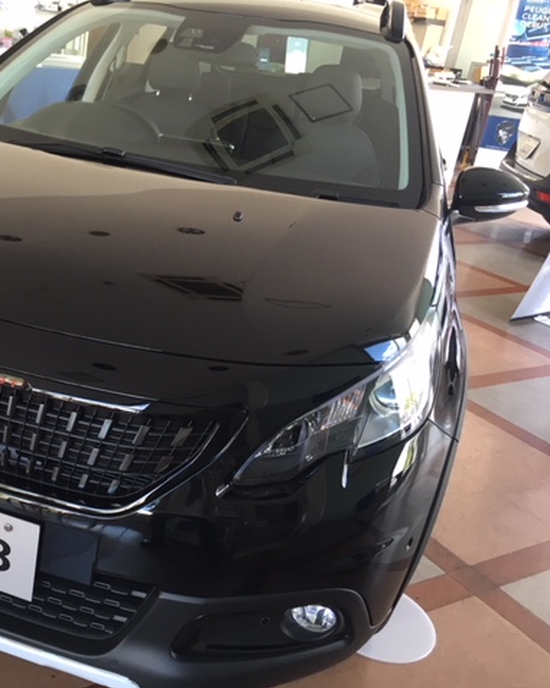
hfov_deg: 37.7
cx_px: 110
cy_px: 343
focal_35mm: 38
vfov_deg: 48.0
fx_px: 774
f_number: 2.2
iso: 50
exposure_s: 1/30
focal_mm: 4.15
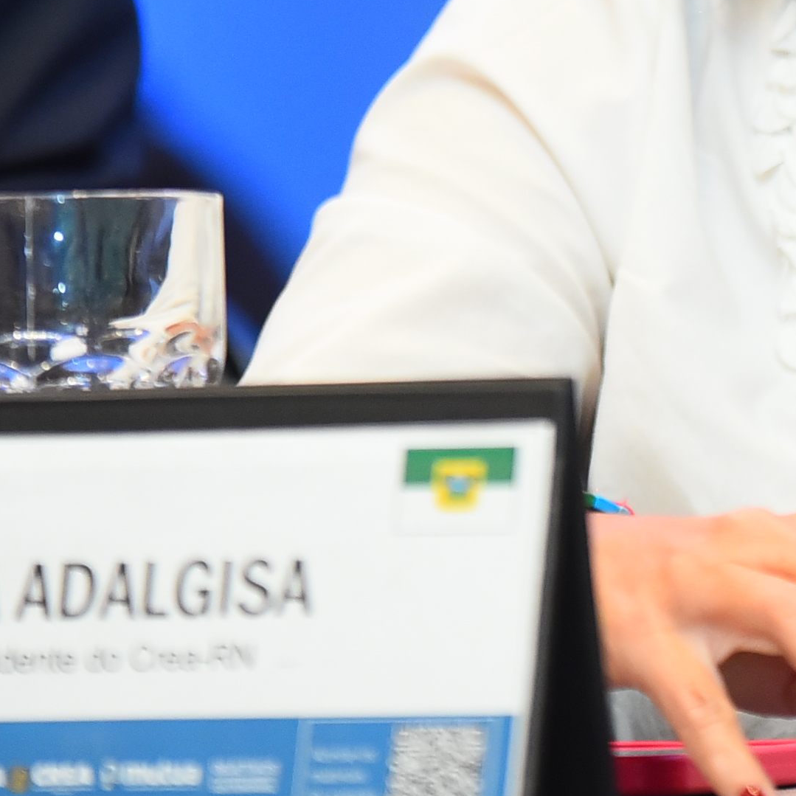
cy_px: -117
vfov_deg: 2.8
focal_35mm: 622
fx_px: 16182
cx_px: 824
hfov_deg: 2.8
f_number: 2.8
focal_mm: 175
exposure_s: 1/125
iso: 2500
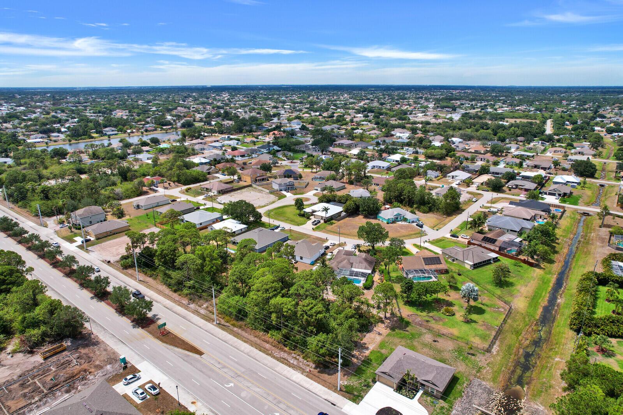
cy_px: 208
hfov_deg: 78.6
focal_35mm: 22
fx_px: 381
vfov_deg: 57.2
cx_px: 312
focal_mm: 8.38
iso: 100
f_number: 2.8
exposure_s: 1/2500
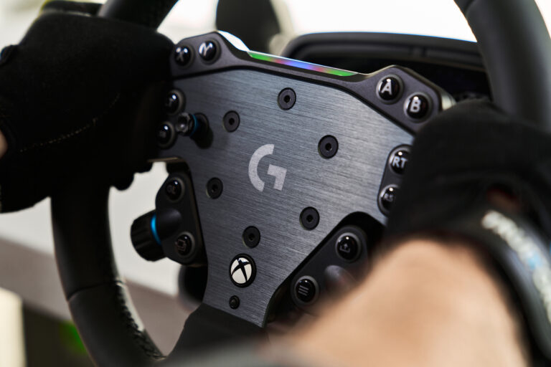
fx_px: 995
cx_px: 276
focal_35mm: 65
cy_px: 184
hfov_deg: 31.0
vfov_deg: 20.9
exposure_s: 1/100
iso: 200
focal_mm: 65
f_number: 4
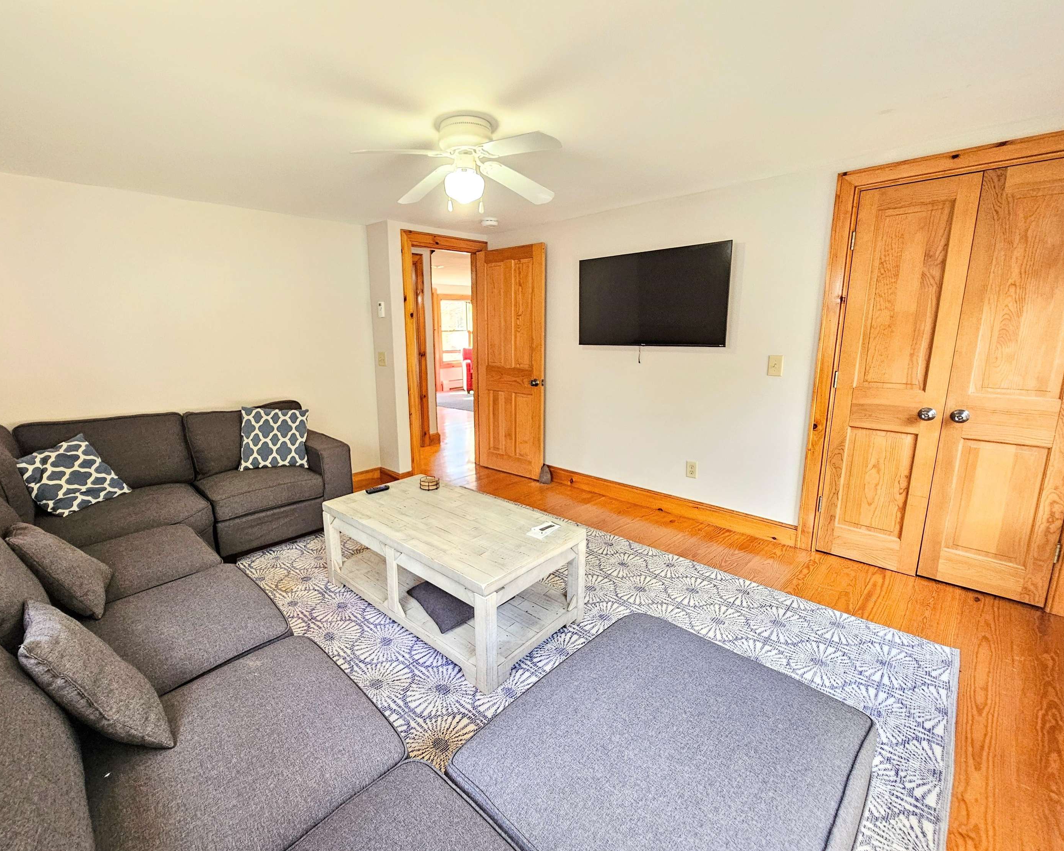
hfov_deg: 100.5
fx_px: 441
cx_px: 493
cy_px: 415
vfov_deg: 88.0
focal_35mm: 14
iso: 320
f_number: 2.2
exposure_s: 1/60
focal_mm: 2.2
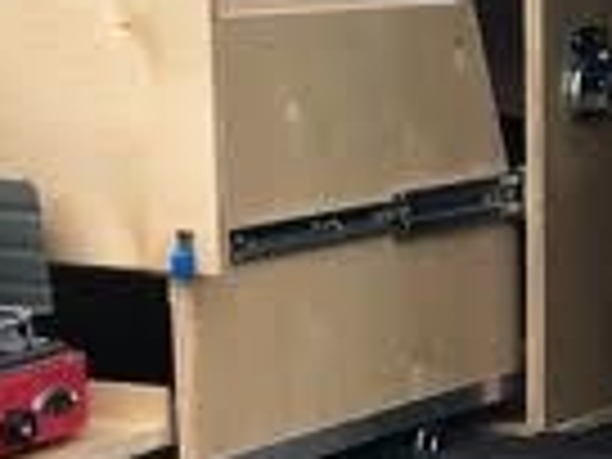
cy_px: 704
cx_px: 1040
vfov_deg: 8.4
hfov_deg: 10.9
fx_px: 3041
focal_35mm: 172
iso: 25
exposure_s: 1/30
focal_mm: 3.99
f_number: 1.8
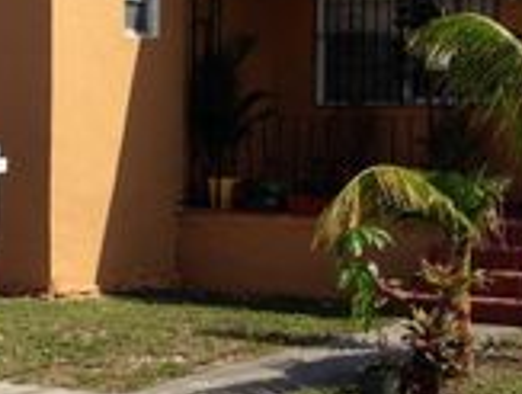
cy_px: 143
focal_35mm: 101
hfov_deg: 19.4
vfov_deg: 14.7
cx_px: 343
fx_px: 1526
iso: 50
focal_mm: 4.13
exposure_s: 1/1869
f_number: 2.4
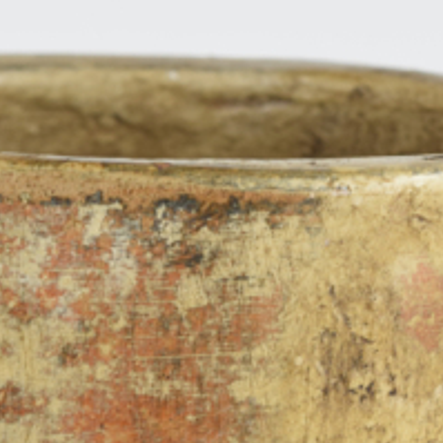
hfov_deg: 7.8
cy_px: 435
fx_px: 3263
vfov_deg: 7.7
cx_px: 129
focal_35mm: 225
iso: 400
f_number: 7.1
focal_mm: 55
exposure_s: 1/125
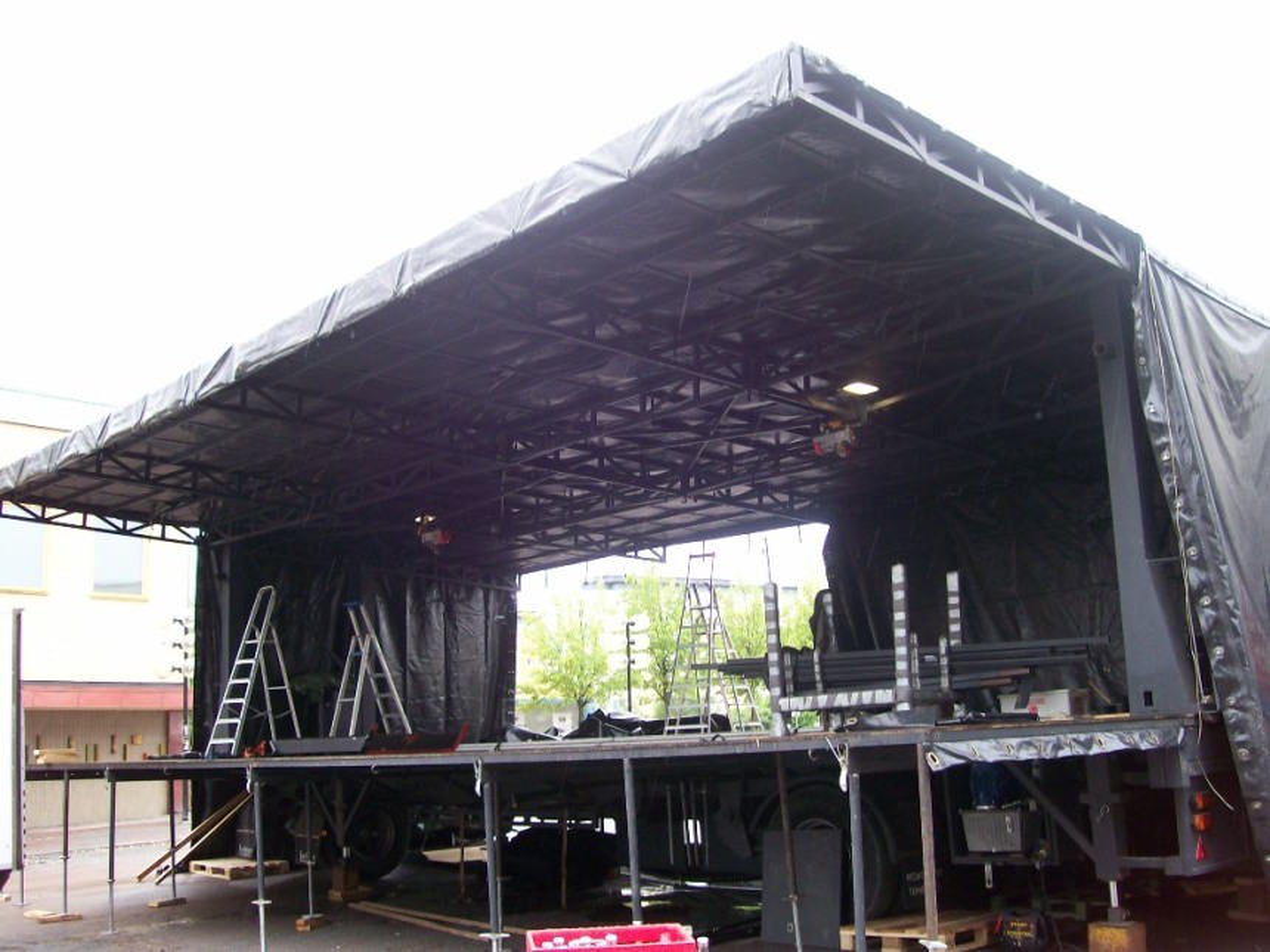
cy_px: 476
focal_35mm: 36
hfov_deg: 51.4
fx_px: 1321
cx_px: 635
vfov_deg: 39.7
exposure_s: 1/83.3
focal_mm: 6
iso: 80
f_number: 2.7
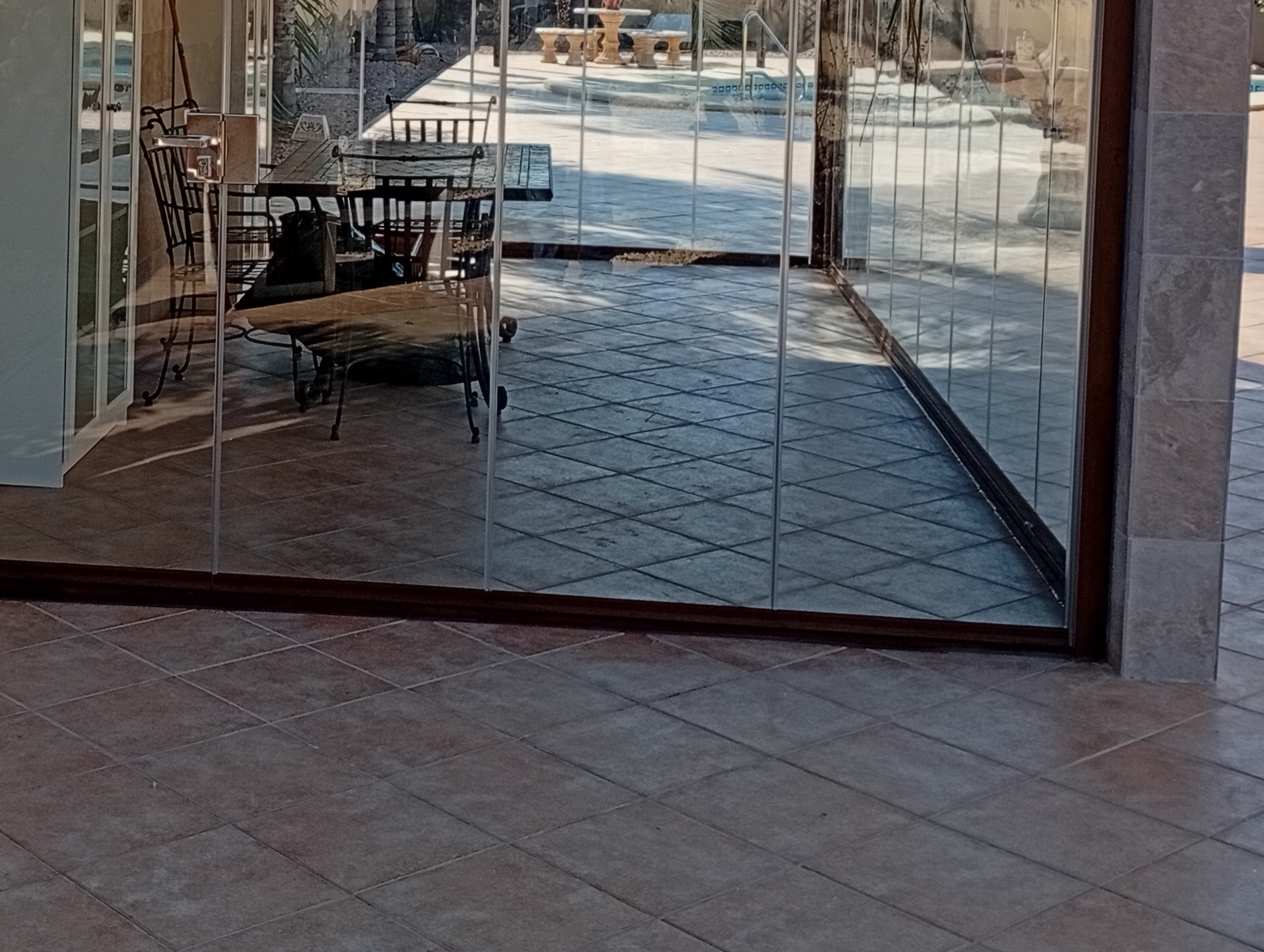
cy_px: 87
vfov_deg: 24.5
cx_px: 300
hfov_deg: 32.5
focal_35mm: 58
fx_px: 2121
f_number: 1.8
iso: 50
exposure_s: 1/360
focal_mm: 3.98
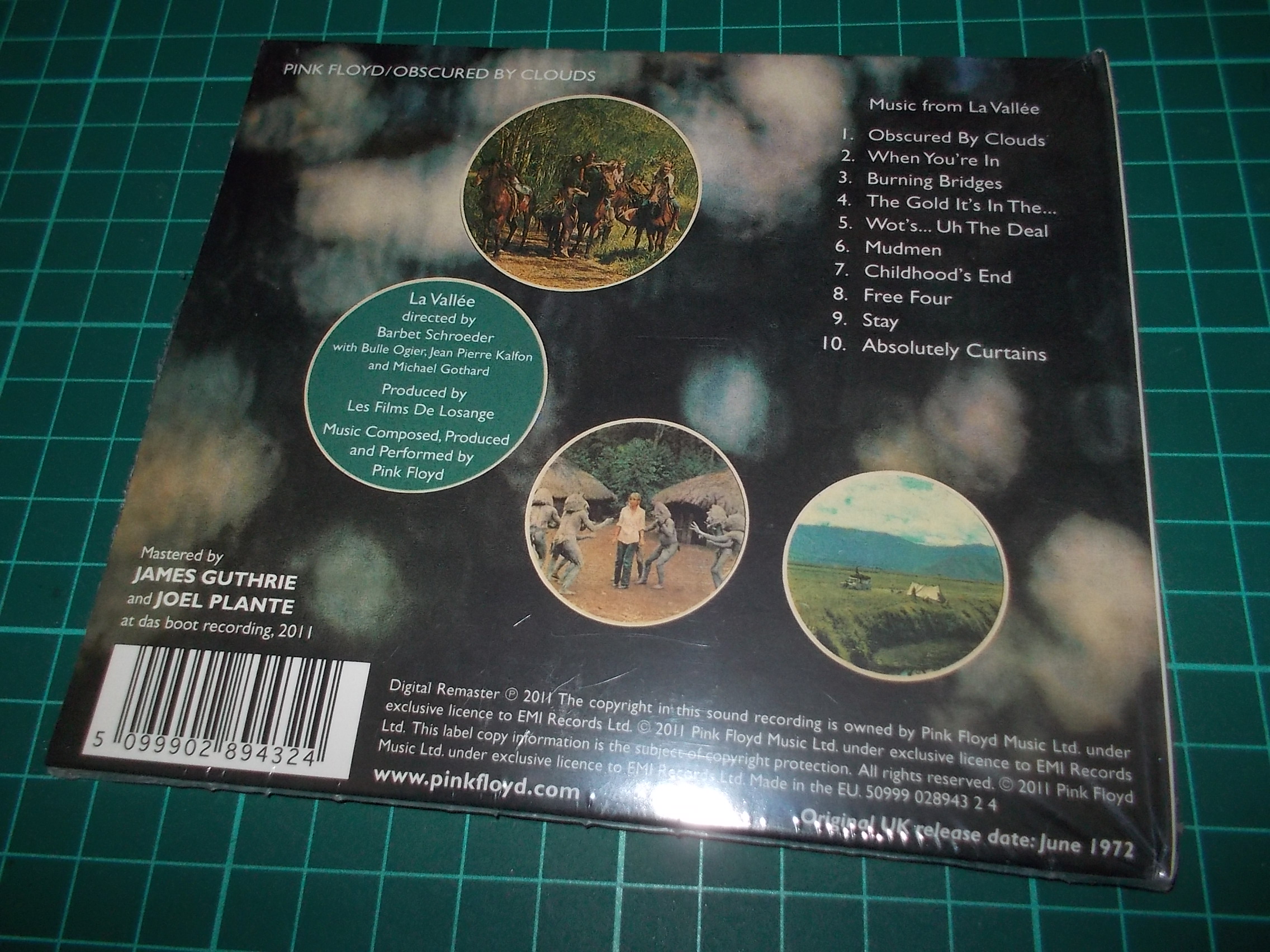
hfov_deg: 61.7
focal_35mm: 29
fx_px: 1064
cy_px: 476
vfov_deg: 48.2
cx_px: 635
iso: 200
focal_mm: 4.1
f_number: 3.3
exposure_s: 1/30
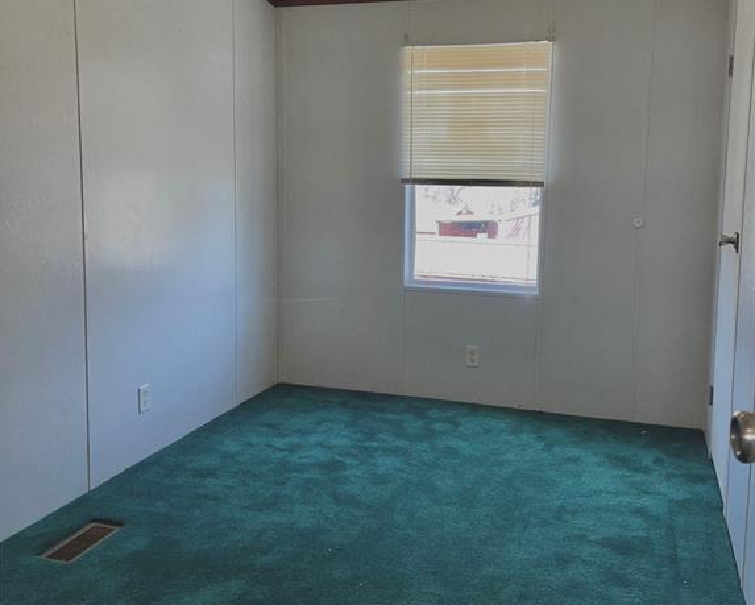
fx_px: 760
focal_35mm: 34
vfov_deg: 43.2
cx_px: 377
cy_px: 253
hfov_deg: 52.8
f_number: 1.6
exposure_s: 1/158
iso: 32
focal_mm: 5.1
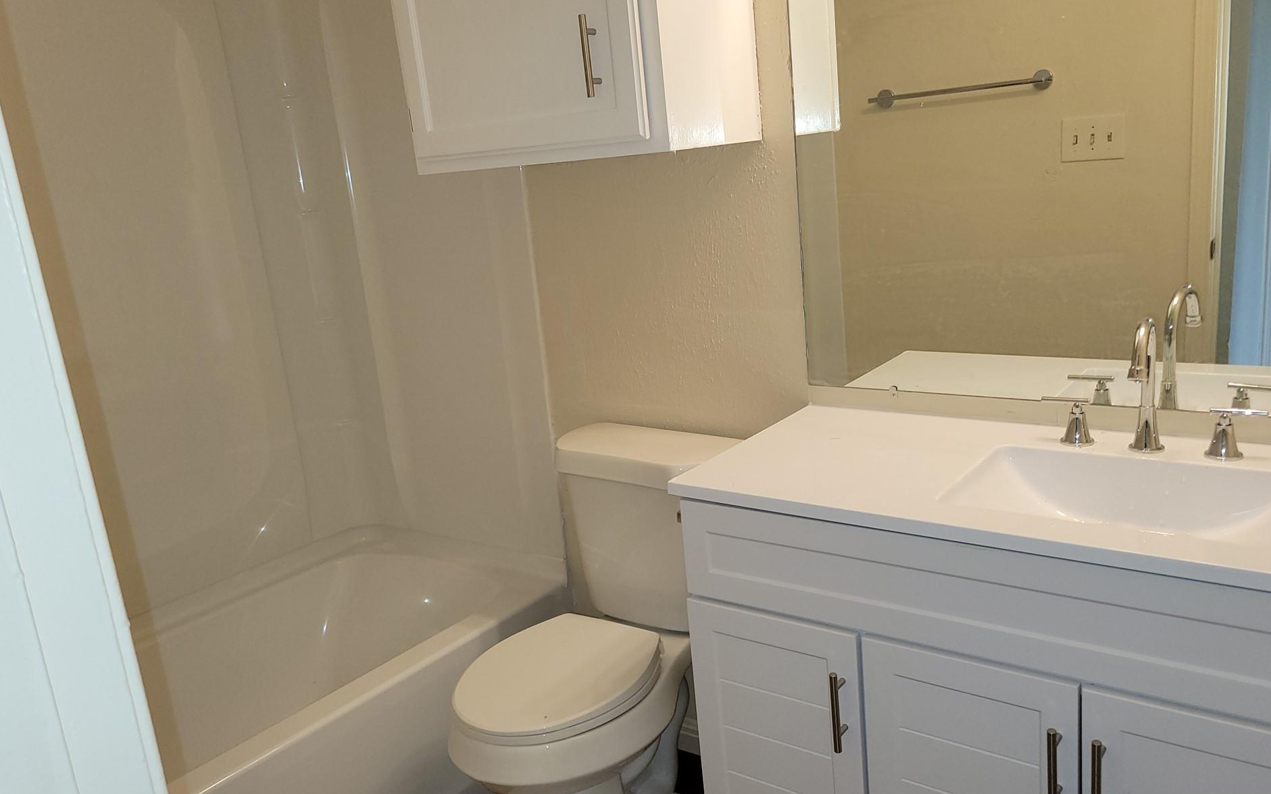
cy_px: 393
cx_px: 659
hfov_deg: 62.9
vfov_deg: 41.8
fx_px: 1039
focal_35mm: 30
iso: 125
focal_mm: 5.4
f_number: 1.8
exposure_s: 1/60
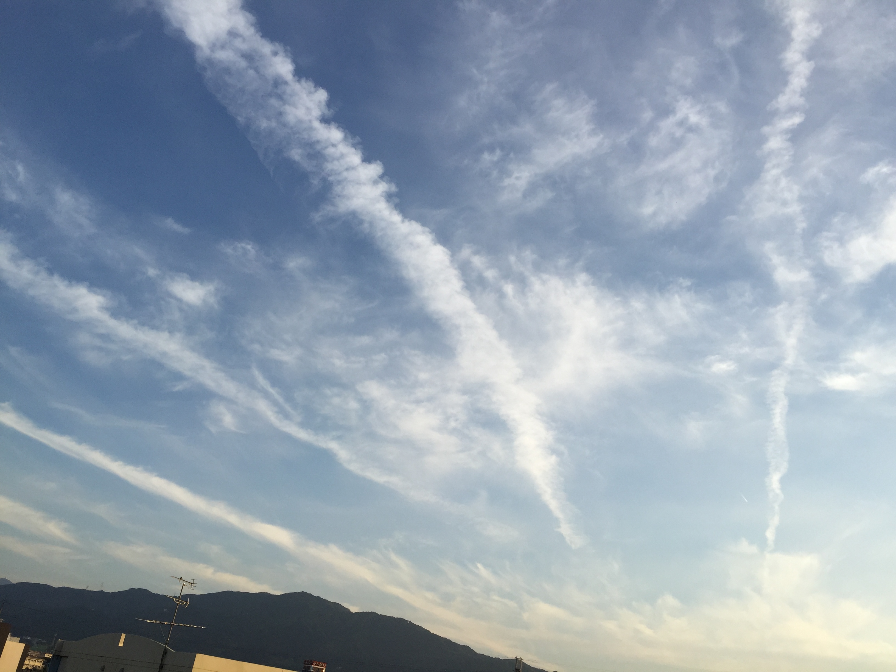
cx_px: 448
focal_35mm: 29
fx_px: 751
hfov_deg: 61.7
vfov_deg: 48.2
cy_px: 336
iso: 32
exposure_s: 1/1464
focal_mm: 4.15
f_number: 2.2
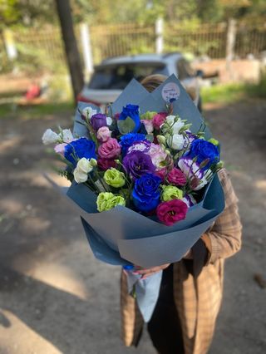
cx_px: 133
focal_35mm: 26
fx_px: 266
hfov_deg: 53.1
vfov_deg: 67.3
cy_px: 177
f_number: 1.8
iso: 32
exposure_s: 1/122
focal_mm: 4.25
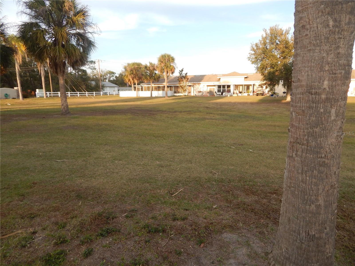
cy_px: 133
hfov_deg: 76.4
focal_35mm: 22
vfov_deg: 61.1
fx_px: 226
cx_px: 178
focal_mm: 4
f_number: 3
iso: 125
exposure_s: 1/320
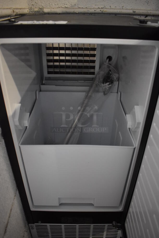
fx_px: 179
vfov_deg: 67.3
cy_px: 119
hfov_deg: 48.0
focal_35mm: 27
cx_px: 80
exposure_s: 1/125
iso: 3200
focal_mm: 18
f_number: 3.5
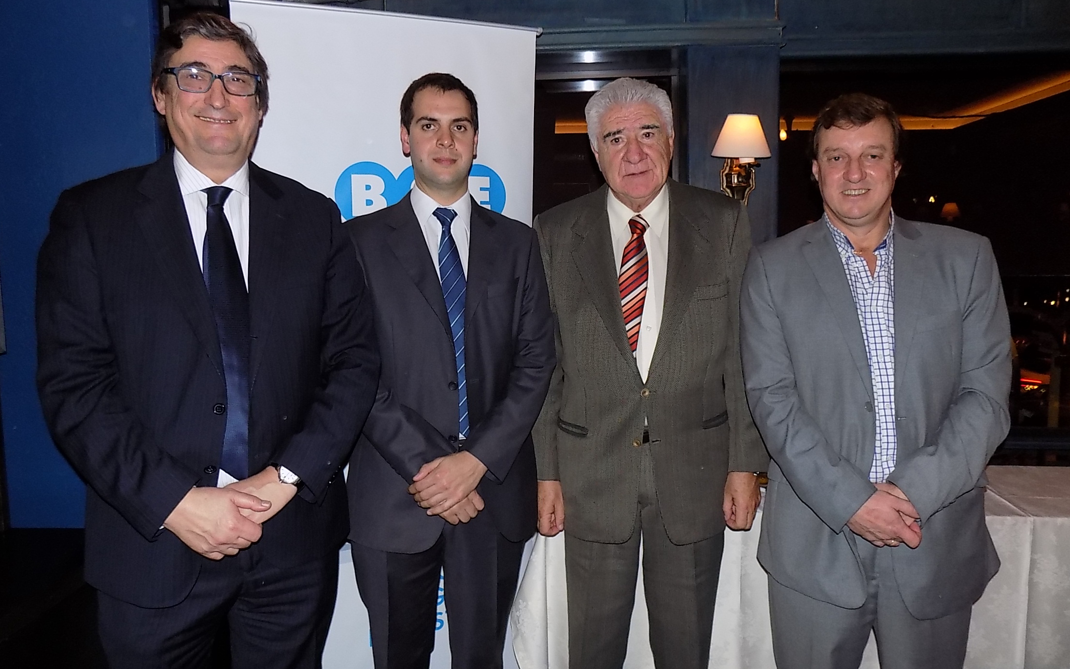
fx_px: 729
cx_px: 522
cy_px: 306
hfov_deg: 72.5
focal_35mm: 25
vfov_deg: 49.2
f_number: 3.1
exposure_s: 1/30
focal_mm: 4
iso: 200
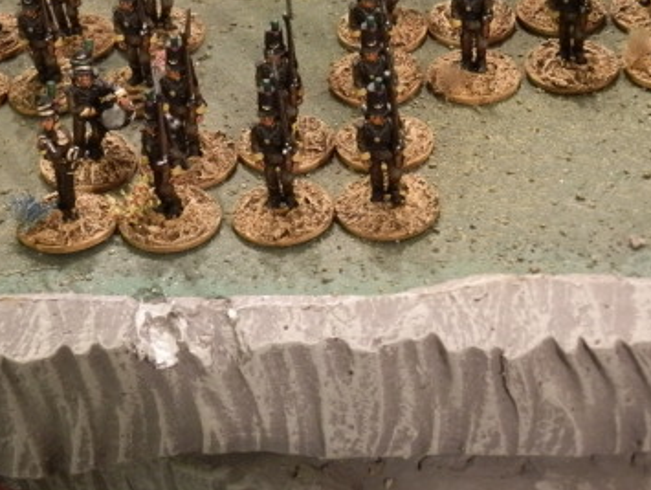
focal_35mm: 92
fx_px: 1732
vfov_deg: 16.0
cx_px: 273
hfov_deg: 21.3
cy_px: 127
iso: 400
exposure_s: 1/8
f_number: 3.7
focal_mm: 10.99
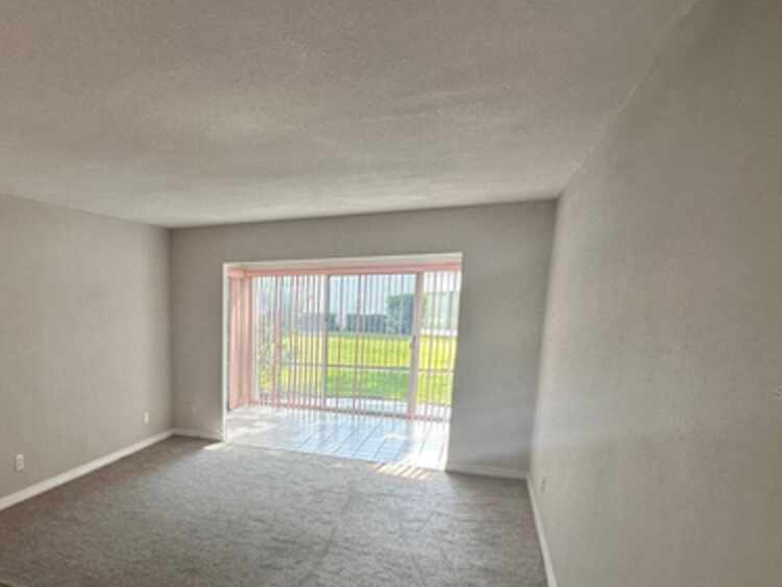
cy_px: 392
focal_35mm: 24
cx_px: 183
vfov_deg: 55.6
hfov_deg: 66.5
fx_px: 542
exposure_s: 1/120
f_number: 2.2
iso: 80
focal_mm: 2.22
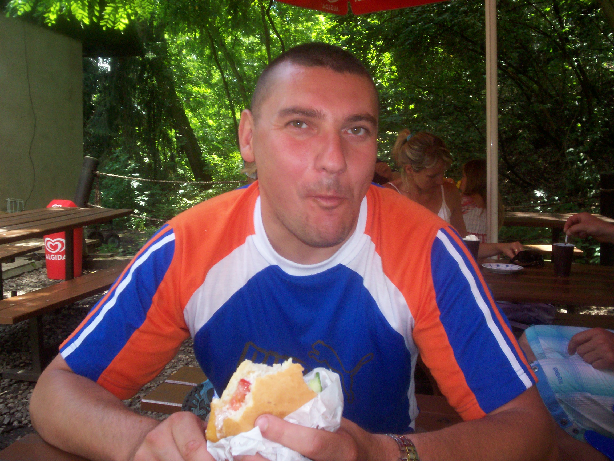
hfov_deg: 51.4
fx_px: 639
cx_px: 307
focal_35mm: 36
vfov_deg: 39.7
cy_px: 230
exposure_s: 1/64
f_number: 4.5
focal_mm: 5.9
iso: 140
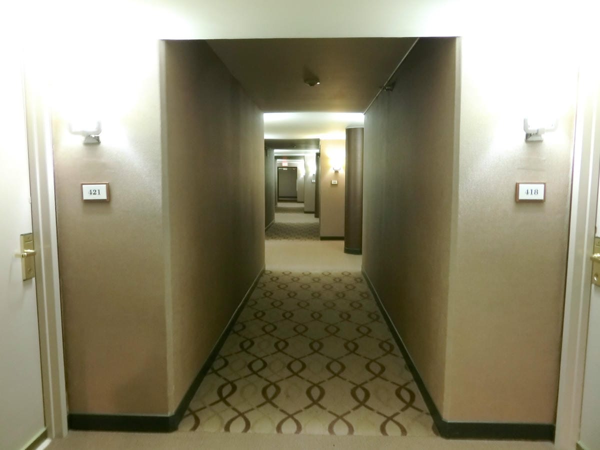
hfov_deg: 69.4
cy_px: 225
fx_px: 433
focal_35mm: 25
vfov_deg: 54.9
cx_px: 300
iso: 400
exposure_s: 1/5
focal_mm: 5.4
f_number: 2.8
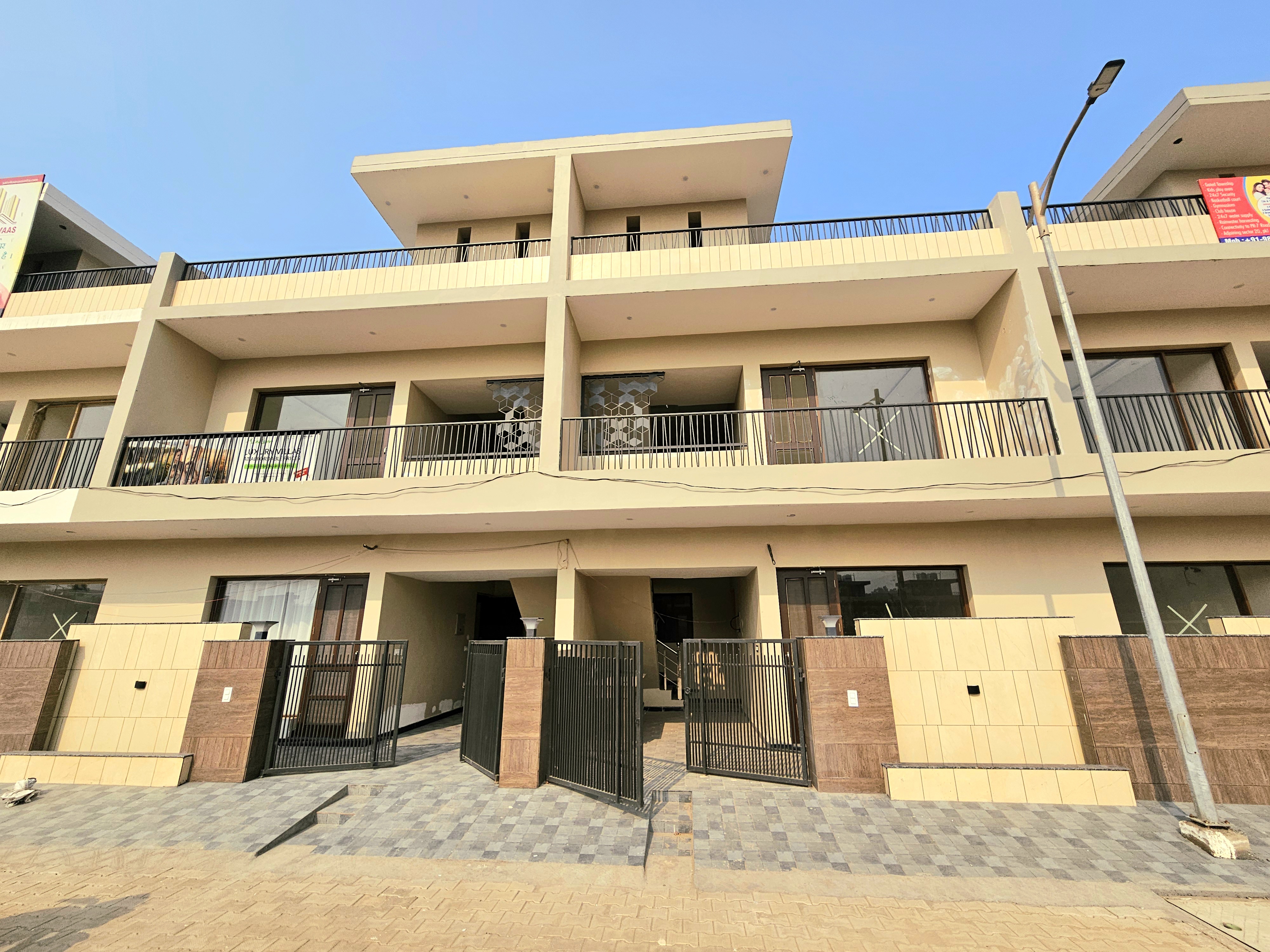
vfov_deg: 89.9
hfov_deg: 106.2
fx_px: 477
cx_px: 635
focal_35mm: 13
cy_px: 476
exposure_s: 1/3333
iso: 50
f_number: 2.2
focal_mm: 2.2
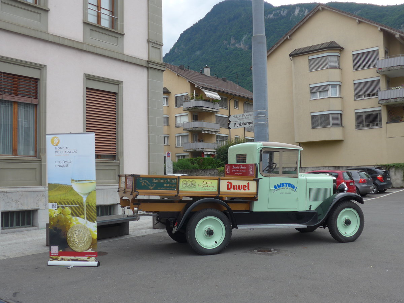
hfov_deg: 47.9
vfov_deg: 36.8
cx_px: 202
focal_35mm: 39
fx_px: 455
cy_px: 152
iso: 80
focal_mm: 8
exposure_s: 1/250
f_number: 2.8
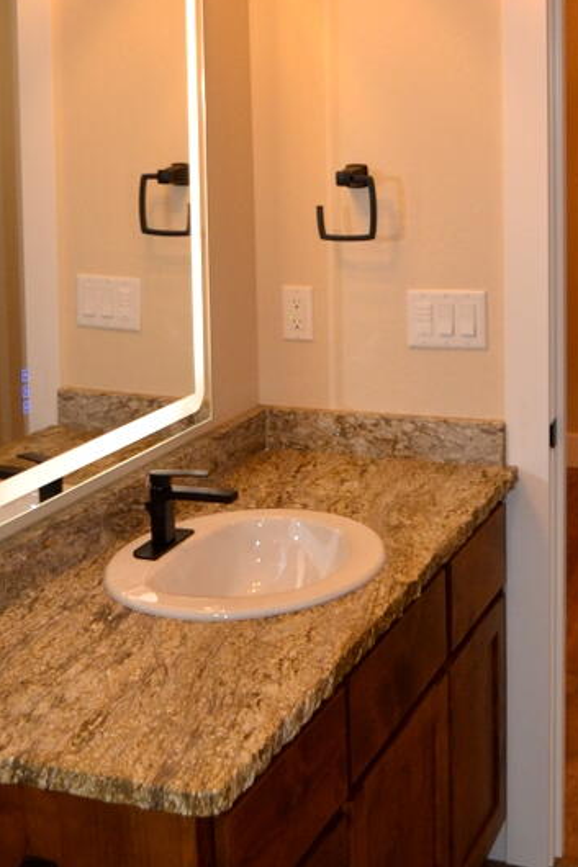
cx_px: 326
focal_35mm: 55
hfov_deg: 24.6
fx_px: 1325
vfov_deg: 35.3
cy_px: 193
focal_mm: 18
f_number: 4
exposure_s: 1/125
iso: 400
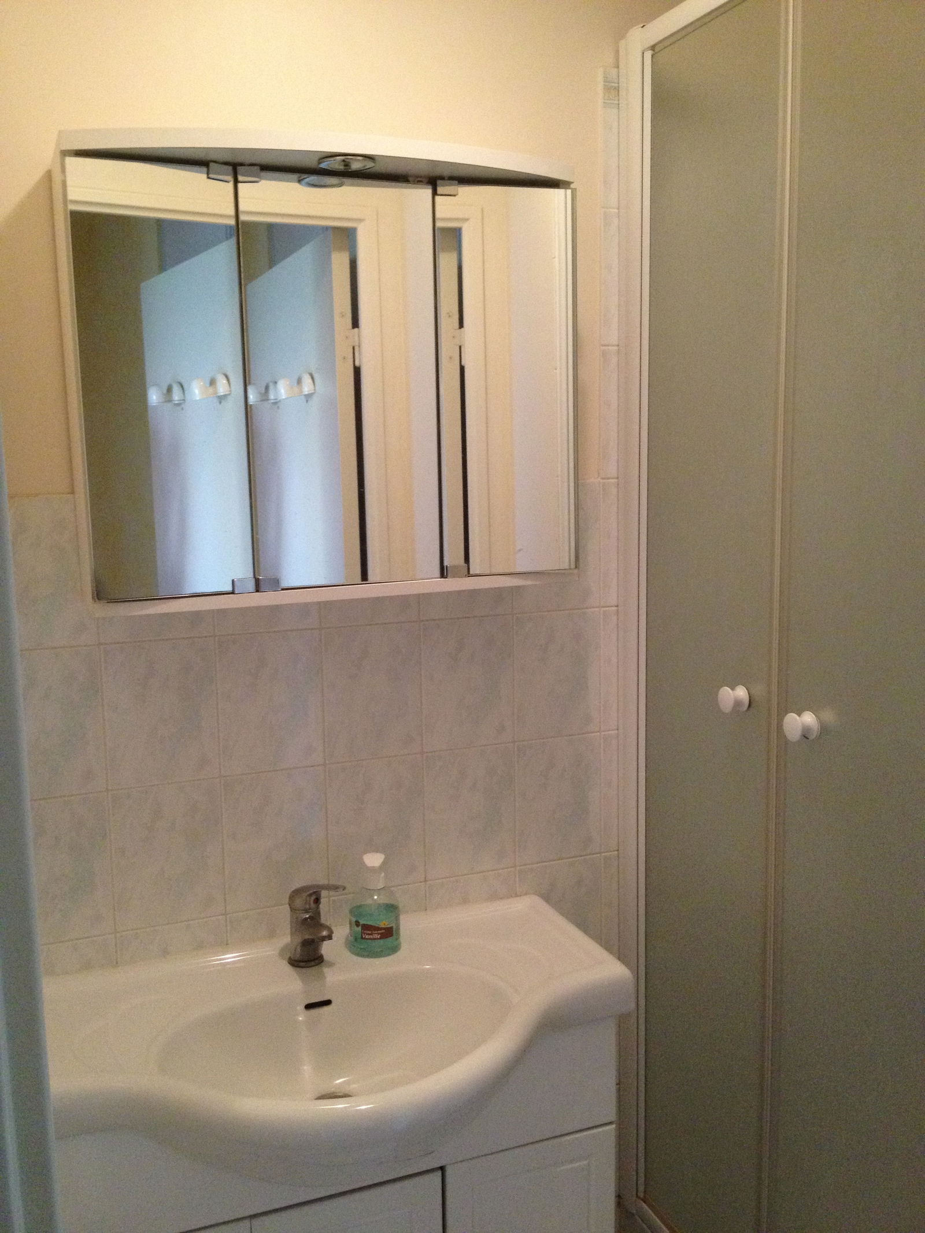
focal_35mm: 35
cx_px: 462
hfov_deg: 40.7
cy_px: 616
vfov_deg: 52.6
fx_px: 1247
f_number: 2.4
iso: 320
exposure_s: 1/20
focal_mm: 4.28
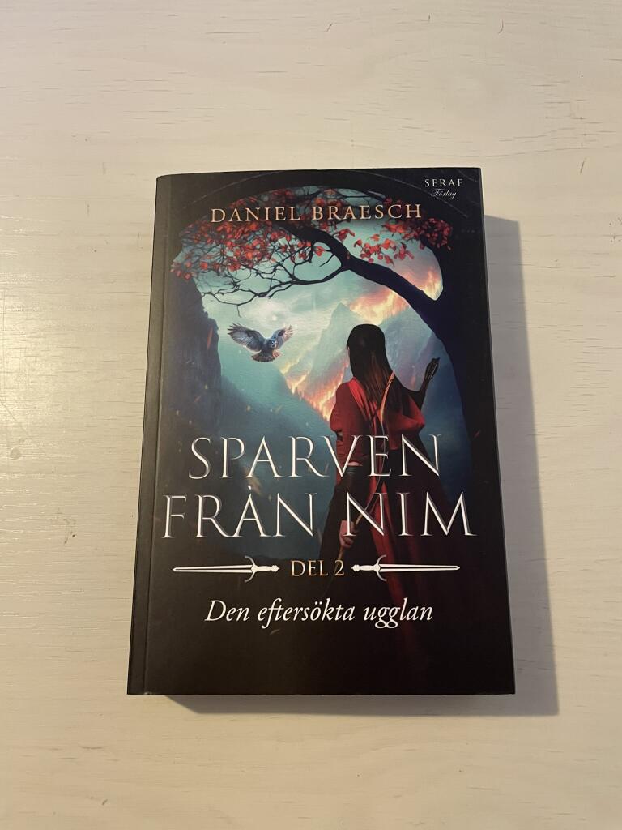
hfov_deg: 53.1
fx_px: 623
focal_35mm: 26
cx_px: 311
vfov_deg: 67.3
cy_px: 415
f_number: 1.6
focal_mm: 4.2
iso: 400
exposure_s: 1/50
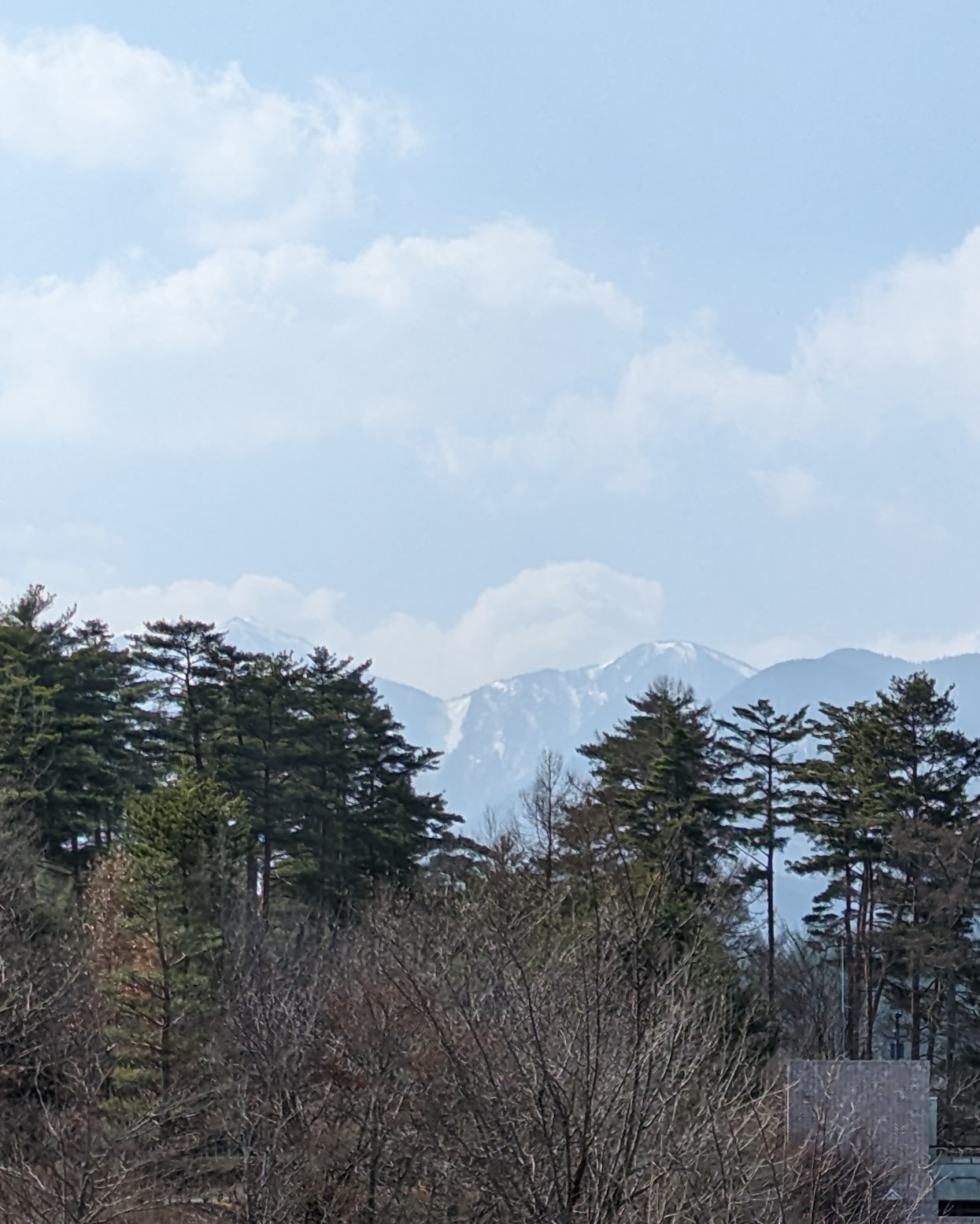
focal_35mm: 123
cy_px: 786
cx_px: 1141
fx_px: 4459
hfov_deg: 12.3
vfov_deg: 15.6
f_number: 1.85
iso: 49
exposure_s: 1/2924
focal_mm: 6.81
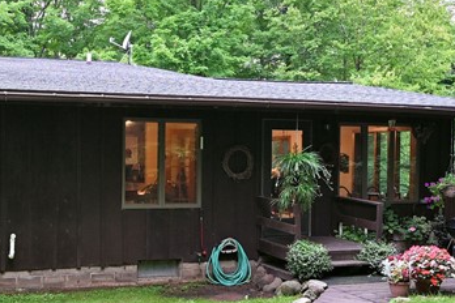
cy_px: 185
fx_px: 632
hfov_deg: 38.4
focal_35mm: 50
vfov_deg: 26.9
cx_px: 103
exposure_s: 1/15
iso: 360
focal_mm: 16
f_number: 5.6
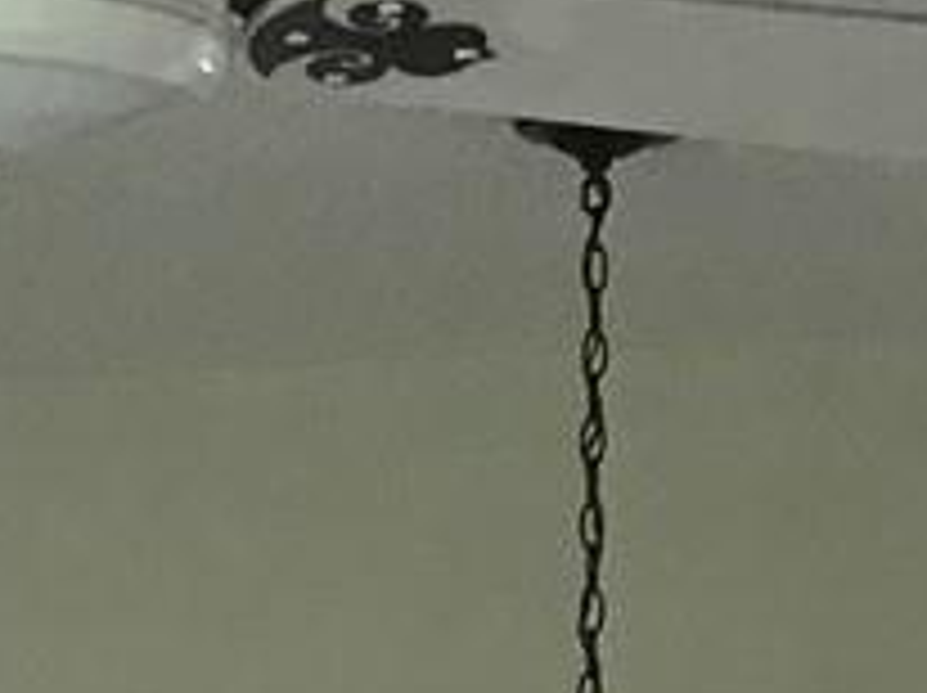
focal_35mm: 218
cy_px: 1440
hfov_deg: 9.1
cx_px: 666
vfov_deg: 6.6
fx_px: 5831
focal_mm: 3.99
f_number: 1.8
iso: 32
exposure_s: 1/24
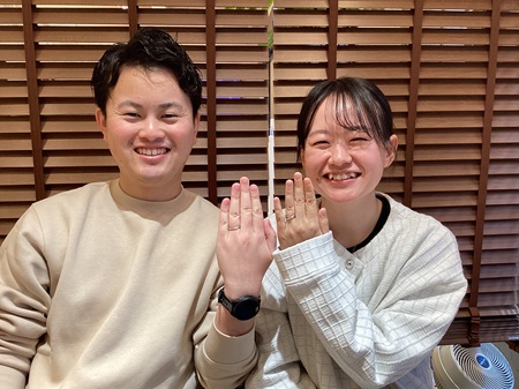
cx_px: 260
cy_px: 194
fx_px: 465
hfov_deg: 58.4
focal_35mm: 31
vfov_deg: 45.4
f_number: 2.4
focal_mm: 3.3
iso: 64
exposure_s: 1/50
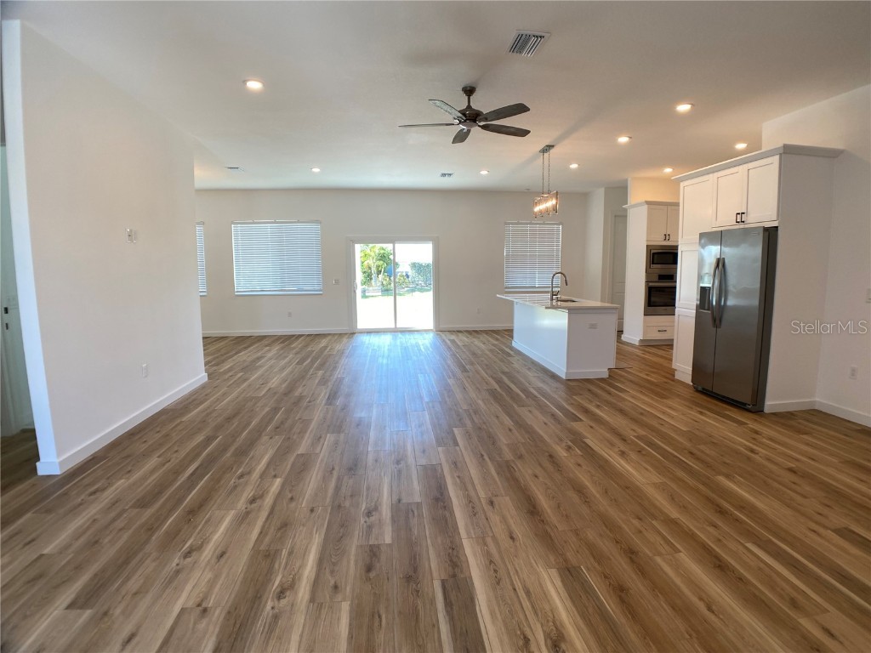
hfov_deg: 67.3
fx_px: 654
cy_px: 326
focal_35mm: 26
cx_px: 436
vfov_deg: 53.1
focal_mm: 4.25
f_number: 1.8
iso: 50
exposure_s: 1/120
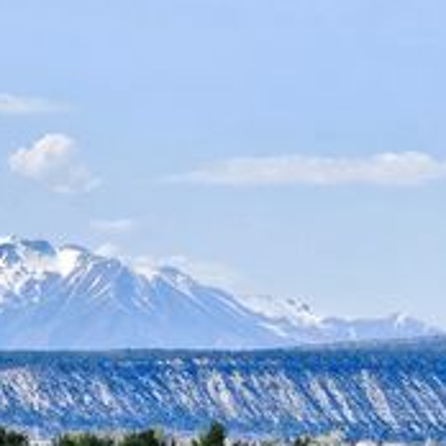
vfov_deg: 9.9
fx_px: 2551
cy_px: 427
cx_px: -90
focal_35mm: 175
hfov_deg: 9.8
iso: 50
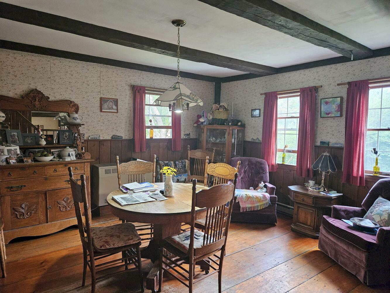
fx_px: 259
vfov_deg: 58.9
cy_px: 146
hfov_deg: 73.9
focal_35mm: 23
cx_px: 195
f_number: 1.8
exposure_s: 1/120
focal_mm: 5.4
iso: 1000
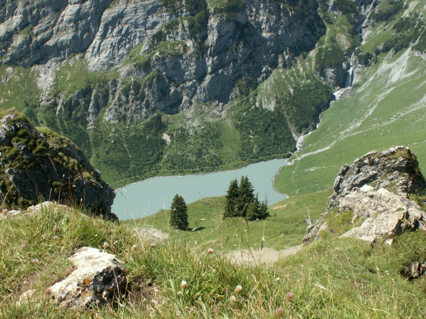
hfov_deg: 39.7
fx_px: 591
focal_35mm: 48
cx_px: 213
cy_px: 160
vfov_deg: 30.3
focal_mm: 8.03
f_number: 8
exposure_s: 1/100
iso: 50
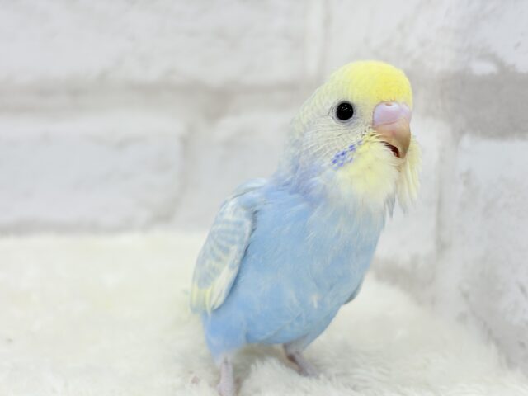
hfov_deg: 36.8
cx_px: 264
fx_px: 793
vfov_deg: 28.0
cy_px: 198
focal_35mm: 52
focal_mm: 5.96
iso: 64
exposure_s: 1/100
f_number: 1.6
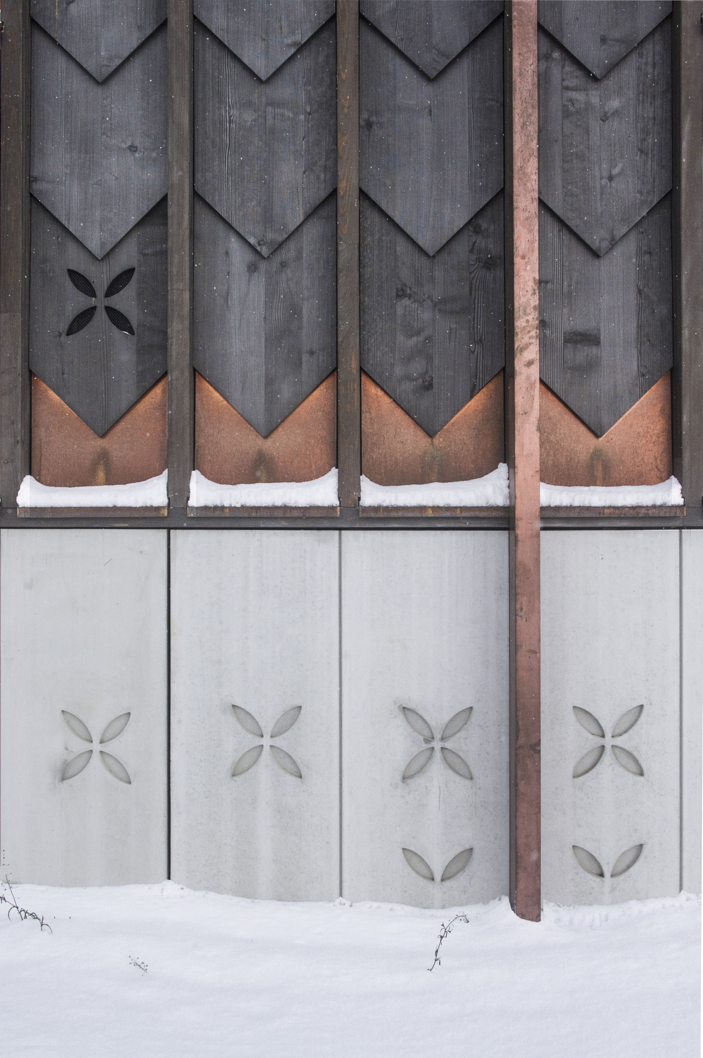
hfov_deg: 36.8
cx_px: 352
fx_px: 1057
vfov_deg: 53.2
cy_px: 529
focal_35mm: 36
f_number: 9
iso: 800
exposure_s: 1/500
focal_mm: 24.38
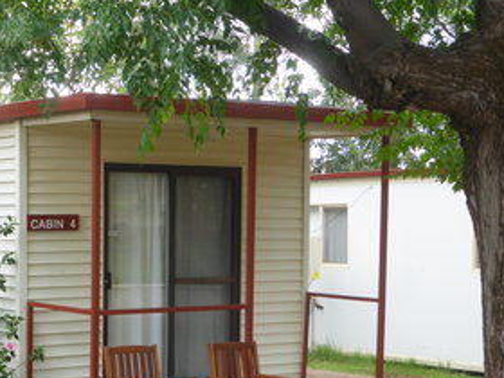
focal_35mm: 84
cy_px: 265
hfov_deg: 23.1
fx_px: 1223
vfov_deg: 17.5
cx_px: 137
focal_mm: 8.5
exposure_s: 1/60
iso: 100
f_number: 4.2
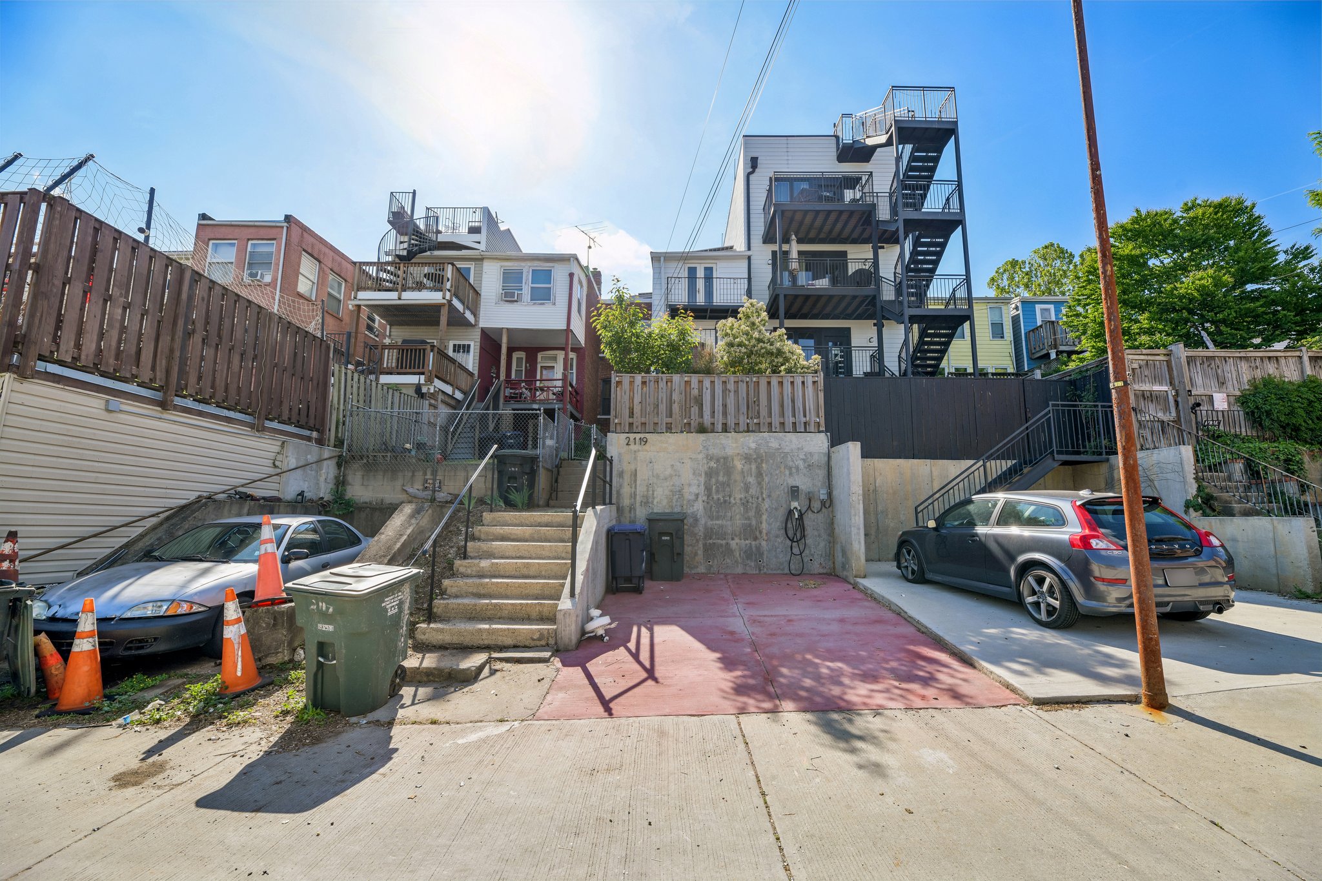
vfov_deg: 81.2
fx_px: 514
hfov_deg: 104.3
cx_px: 661
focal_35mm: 14
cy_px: 440
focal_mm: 14
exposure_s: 1/200
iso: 100
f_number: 8
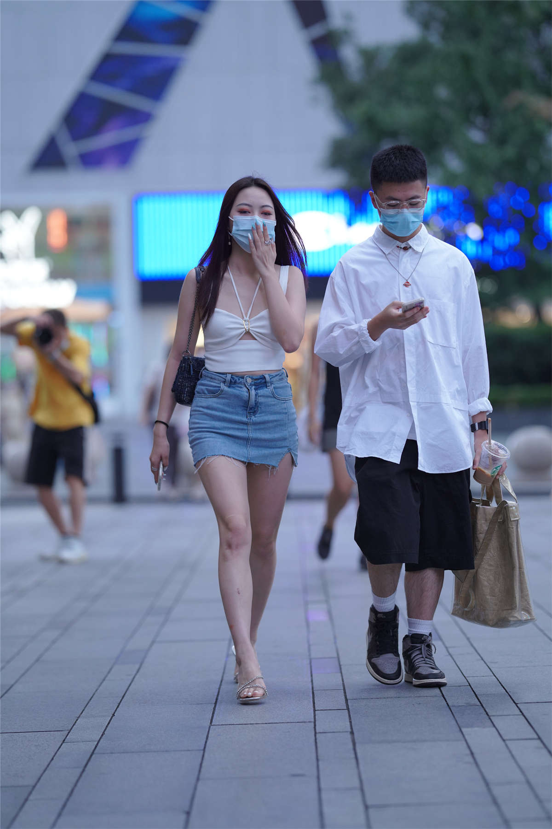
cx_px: 276
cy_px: 414
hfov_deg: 10.2
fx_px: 3105
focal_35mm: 135
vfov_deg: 15.2
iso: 800
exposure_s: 1/500
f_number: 2.2
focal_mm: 135
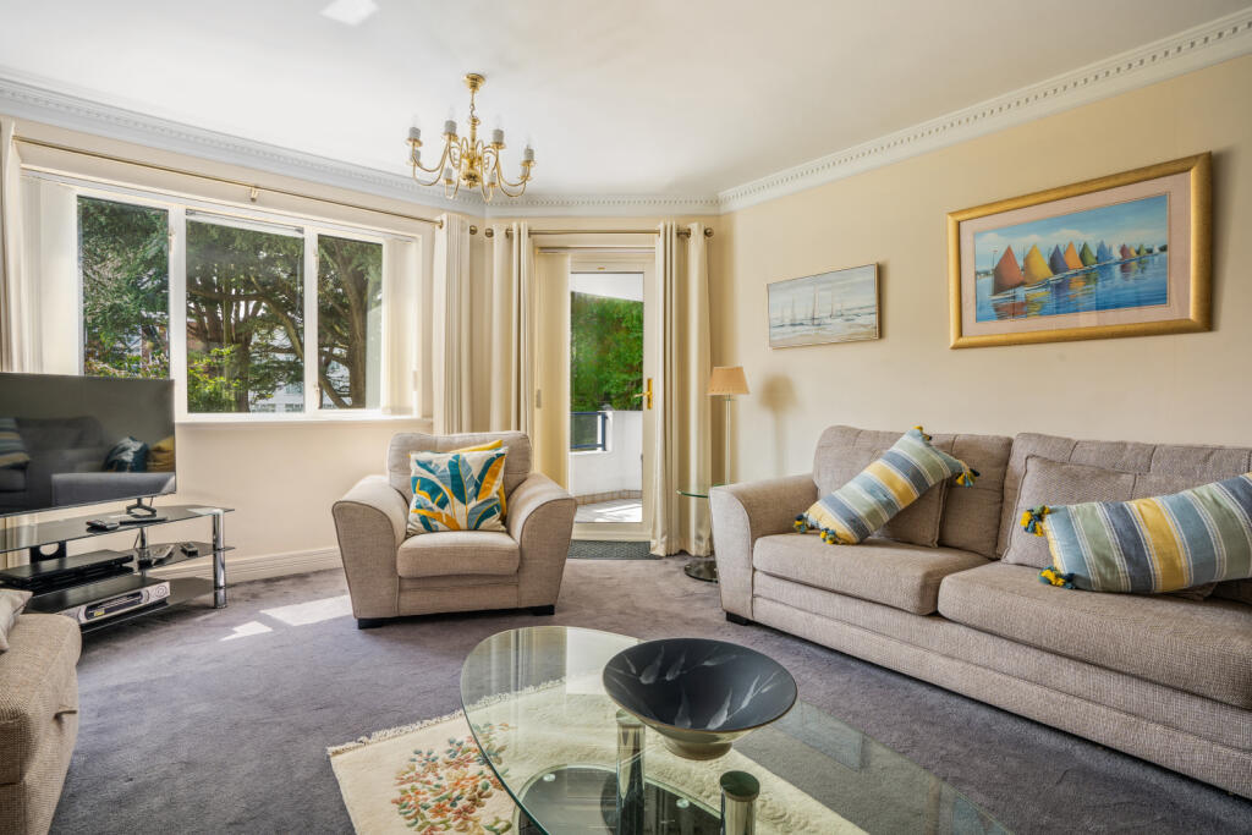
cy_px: 418
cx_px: 626
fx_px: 556
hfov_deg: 96.7
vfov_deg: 73.8
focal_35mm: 16
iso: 200
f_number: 11
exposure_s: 1/4
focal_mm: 16
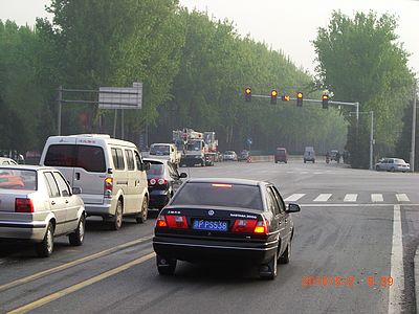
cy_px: 157
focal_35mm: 114
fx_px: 1380
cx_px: 210
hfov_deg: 17.3
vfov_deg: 13.0
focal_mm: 18.6
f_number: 5.2
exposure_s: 1/160
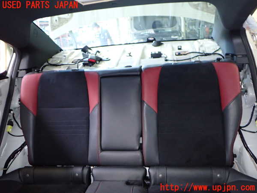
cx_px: 128
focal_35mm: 30
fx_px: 223
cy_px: 96
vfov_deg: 46.8
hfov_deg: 60.0
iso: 500
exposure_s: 1/30
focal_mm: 5.4
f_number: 2.3
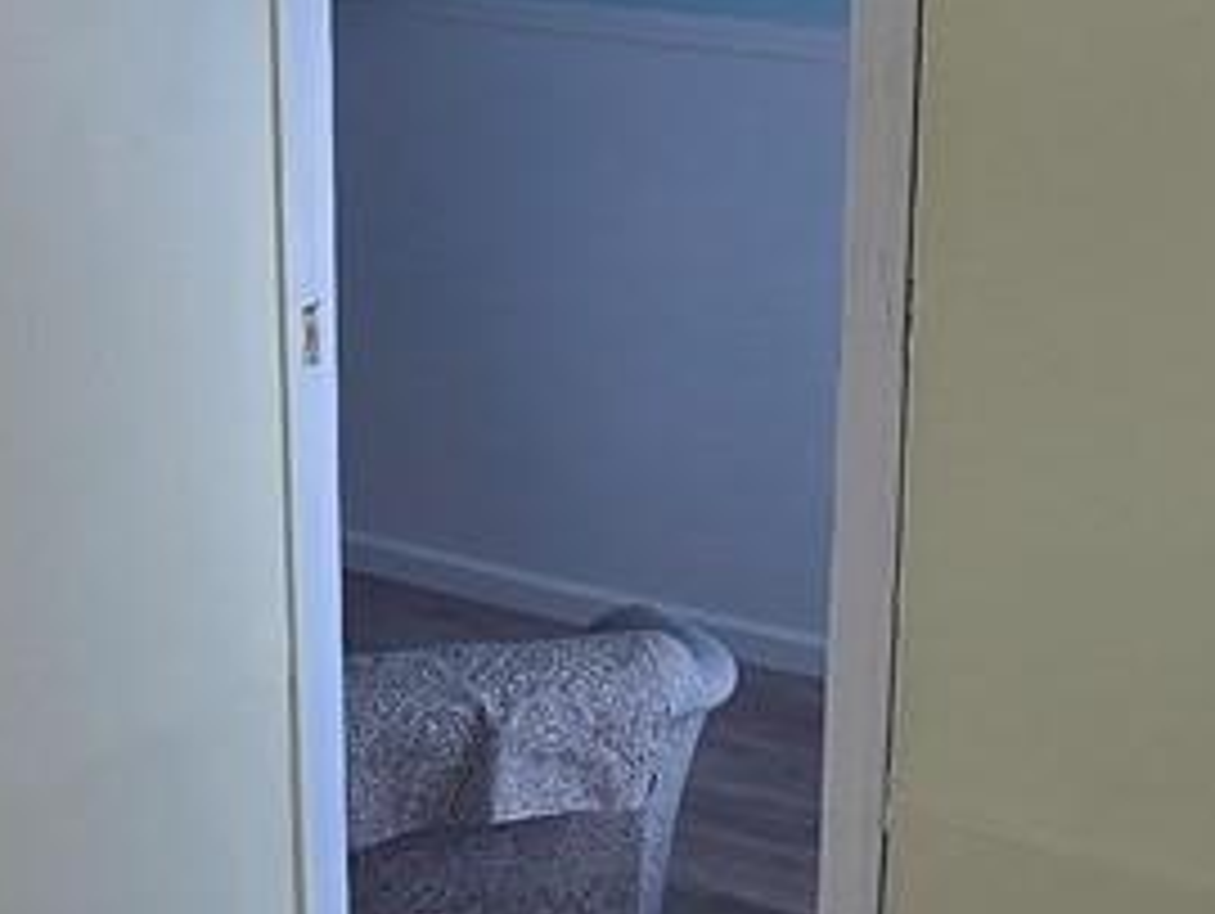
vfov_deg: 19.2
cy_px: 459
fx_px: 2705
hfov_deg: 25.3
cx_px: 734
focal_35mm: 77
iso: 25
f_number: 2.2
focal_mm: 1.7
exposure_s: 1/131
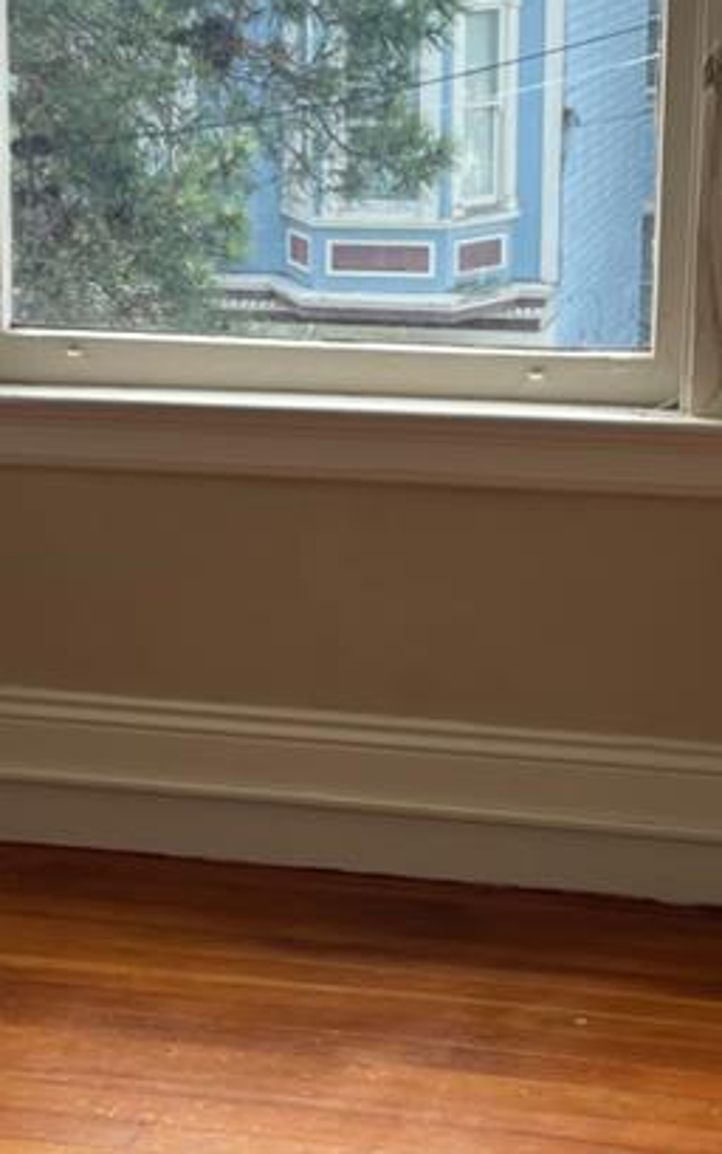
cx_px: 142
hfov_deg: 12.9
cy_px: 550
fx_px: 3176
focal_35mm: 101
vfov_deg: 20.6
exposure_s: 1/172
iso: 32
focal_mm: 4.2
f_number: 1.6
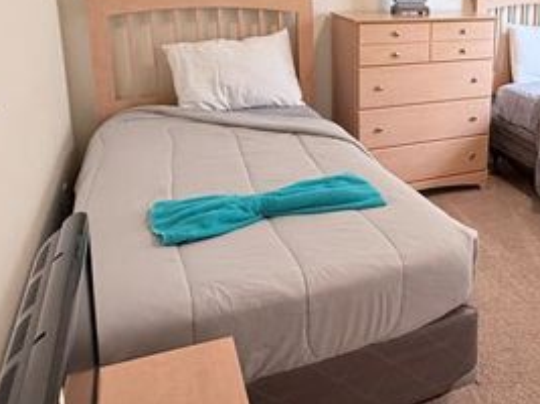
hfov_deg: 47.5
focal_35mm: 37
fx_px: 577
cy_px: 87
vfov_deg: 37.4
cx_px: 430
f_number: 2.2
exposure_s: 1/60
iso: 200
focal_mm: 2.22
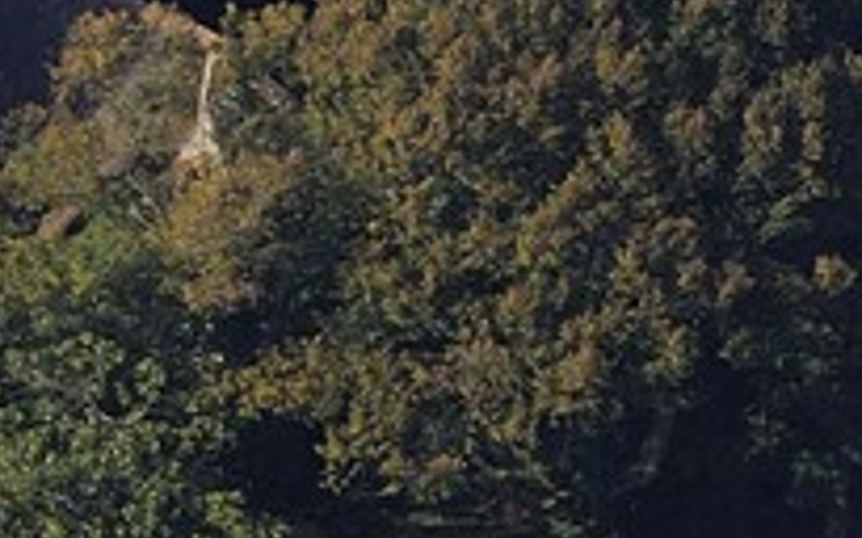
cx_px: -1913
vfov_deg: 0.8
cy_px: 588
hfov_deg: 1.3
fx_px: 37413
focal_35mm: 1593
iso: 400
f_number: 8
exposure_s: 1/800
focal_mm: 200
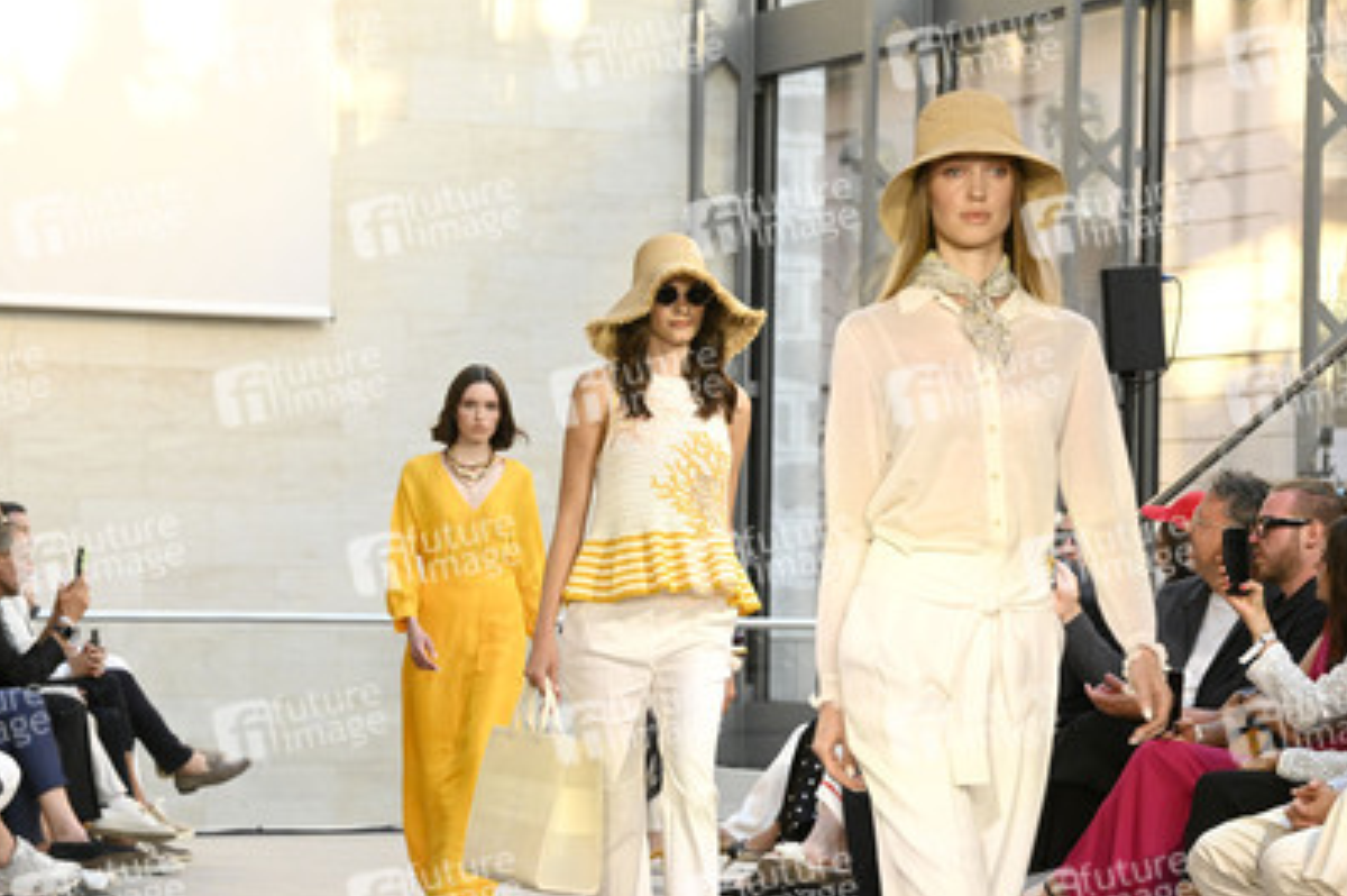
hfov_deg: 16.5
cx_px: 682
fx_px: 4636
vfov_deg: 11.0
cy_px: 472
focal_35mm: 124
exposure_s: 1/500
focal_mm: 110
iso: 5000
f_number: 7.1
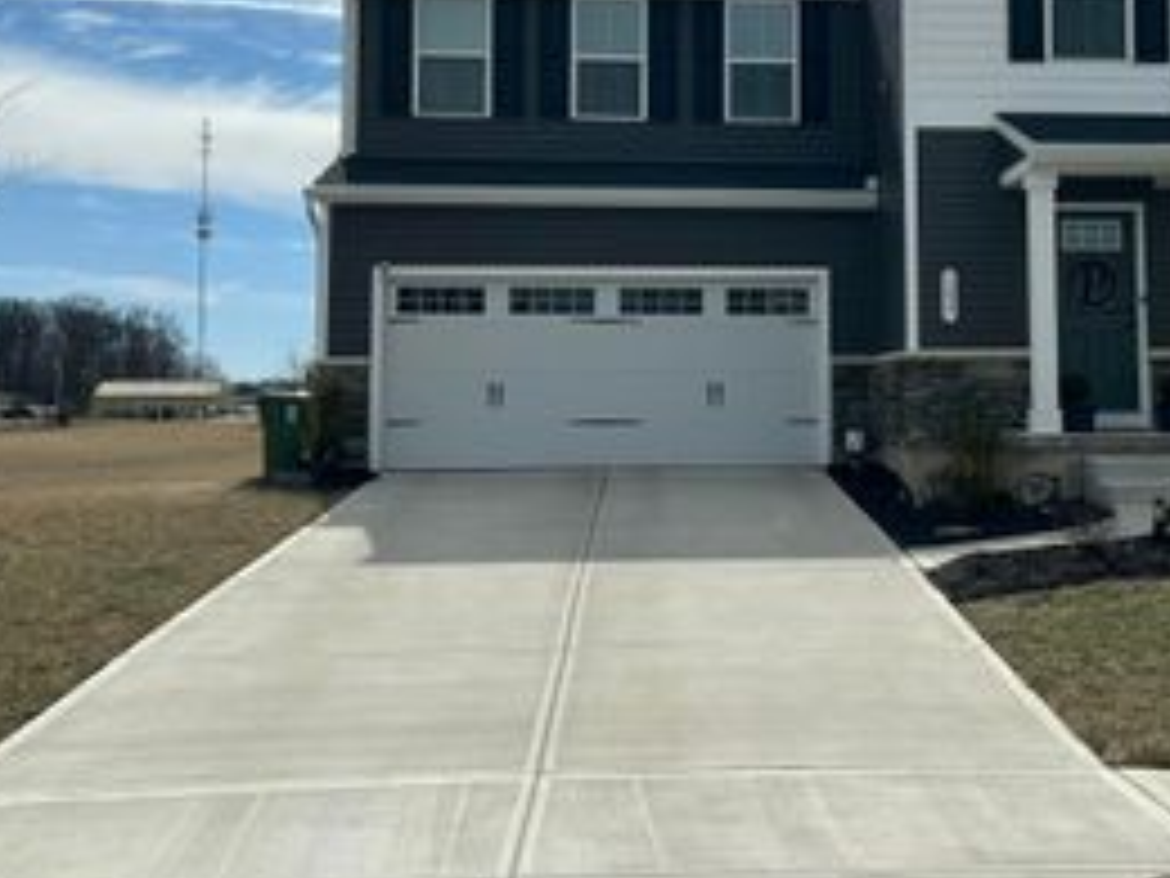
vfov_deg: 28.8
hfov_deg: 37.7
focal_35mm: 50
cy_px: 241
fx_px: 1690
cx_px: 806
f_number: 1.5
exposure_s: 1/11364
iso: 50
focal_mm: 5.7
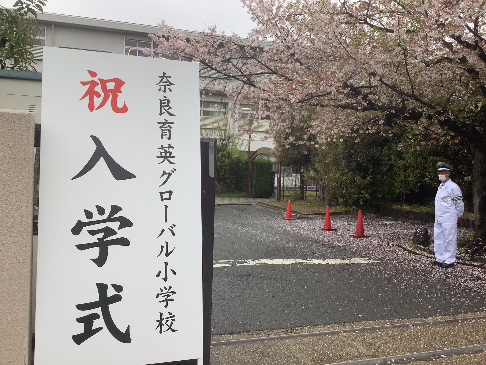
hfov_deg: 58.4
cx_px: 243
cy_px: 182
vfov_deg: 45.4
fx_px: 435
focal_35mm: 31
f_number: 2.4
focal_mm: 3.3
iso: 25
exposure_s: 1/136
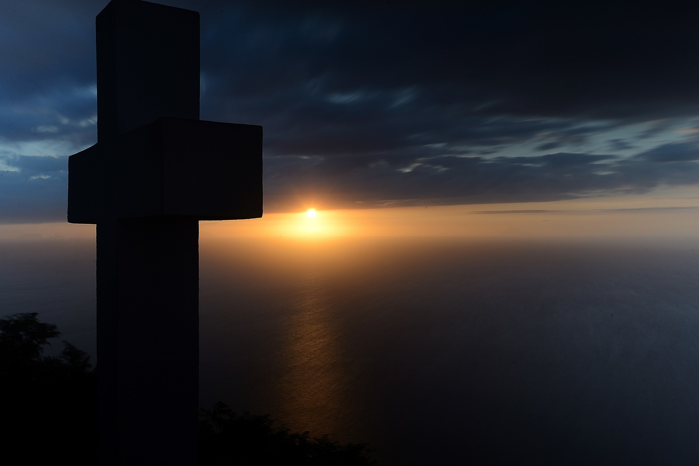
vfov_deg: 37.9
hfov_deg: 54.4
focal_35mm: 35
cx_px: 350
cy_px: 233
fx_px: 680
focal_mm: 35
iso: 100
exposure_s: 30
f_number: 20
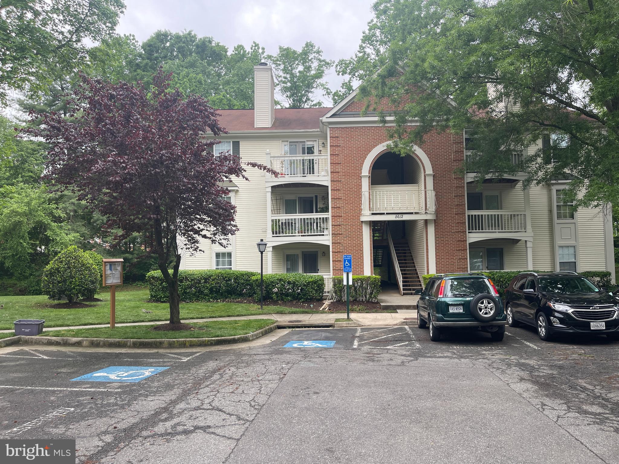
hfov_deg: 69.4
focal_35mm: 25
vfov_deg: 54.9
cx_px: 310
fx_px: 447
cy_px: 232
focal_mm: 5.1
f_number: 1.6
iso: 32
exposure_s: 1/528
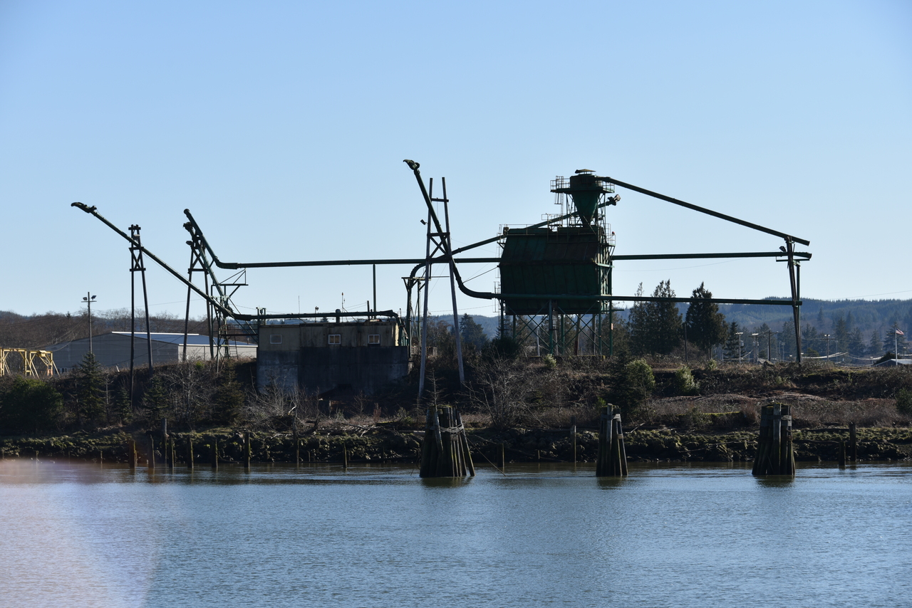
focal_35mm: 105
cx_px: 456
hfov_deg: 19.5
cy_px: 304
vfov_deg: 13.0
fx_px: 2660
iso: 100
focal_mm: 105
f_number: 9
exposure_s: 1/250
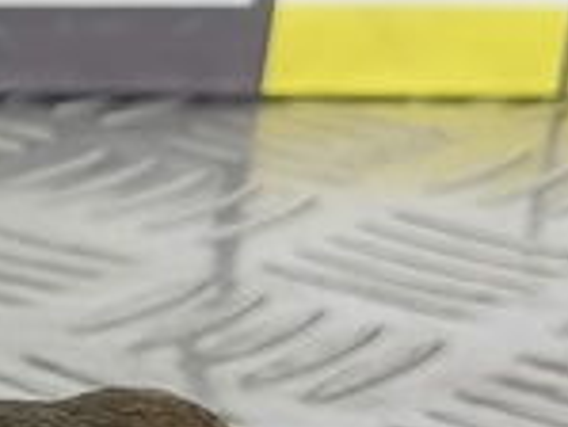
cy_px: 835
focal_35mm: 158
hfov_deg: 10.7
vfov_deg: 8.9
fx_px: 2595
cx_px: -804
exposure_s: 1/100
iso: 142
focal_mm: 4.11
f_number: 1.6
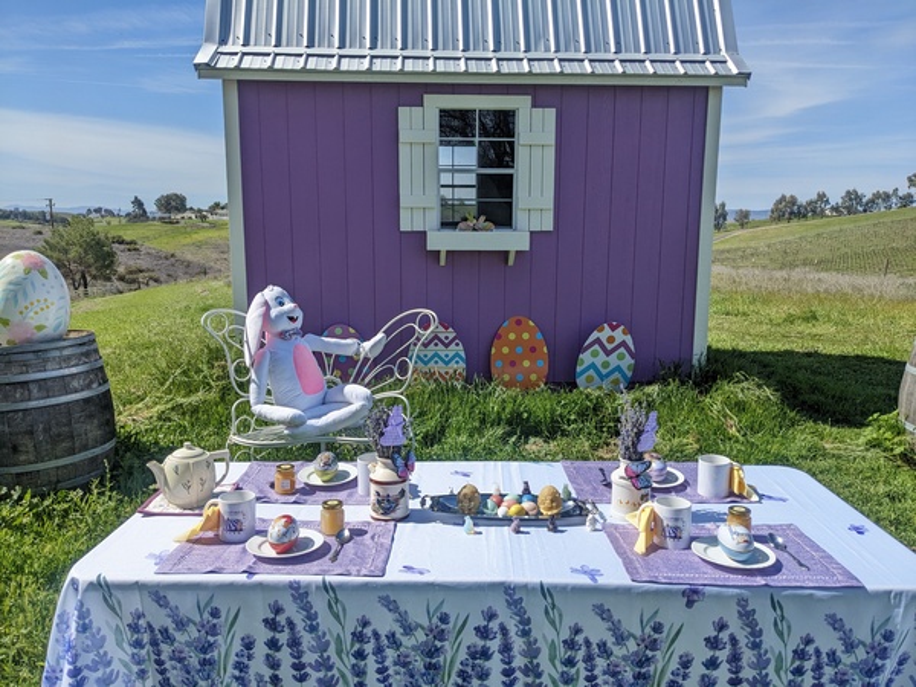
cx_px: 458
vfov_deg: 51.4
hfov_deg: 65.3
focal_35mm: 27
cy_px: 344
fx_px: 714
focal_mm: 4.38
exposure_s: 1/3906
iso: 63
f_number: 1.73
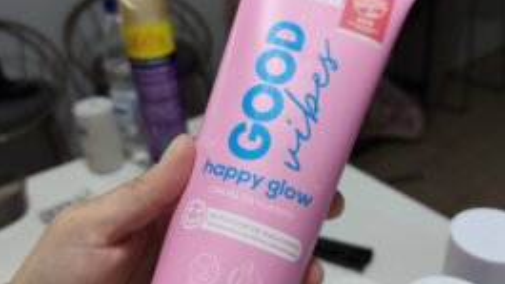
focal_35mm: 34
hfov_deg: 58.0
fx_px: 455
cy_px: 141
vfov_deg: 34.6
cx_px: 252
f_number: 1.65
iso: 800
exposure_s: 1/60
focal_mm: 6.19
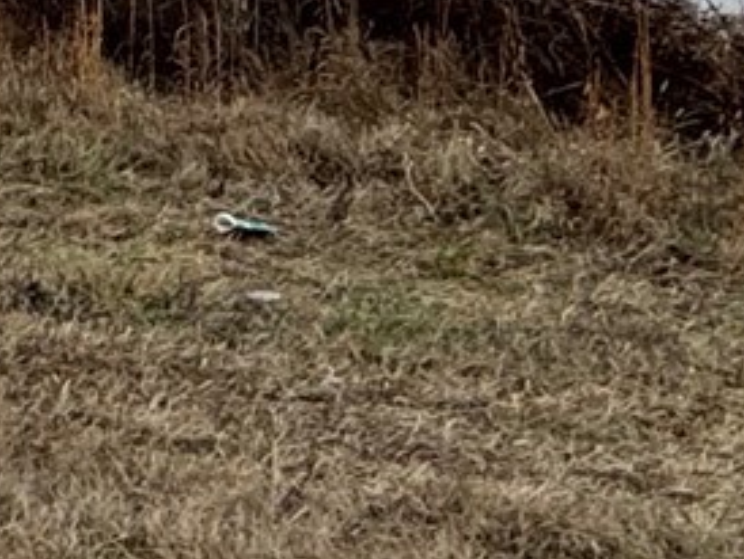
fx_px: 2108
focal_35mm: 98
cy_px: -372
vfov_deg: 13.8
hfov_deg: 17.1
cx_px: -519
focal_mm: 2.22
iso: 40
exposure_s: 1/804
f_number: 2.2
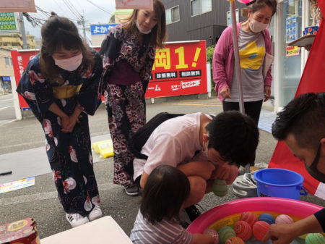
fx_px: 263
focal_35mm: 28
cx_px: 162
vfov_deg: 49.7
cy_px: 122
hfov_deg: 63.5
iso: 20
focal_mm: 3.99
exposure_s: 1/384
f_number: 1.8
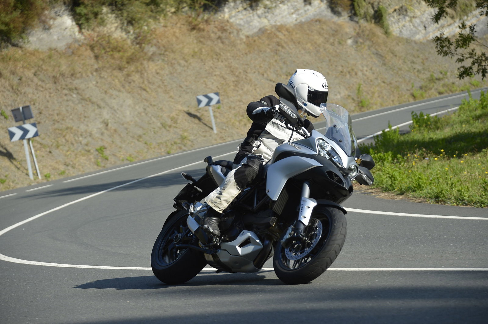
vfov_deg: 10.1
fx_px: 1827
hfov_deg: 15.2
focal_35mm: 135
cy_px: 162
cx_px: 244
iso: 500
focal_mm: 135
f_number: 6.3
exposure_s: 1/1250
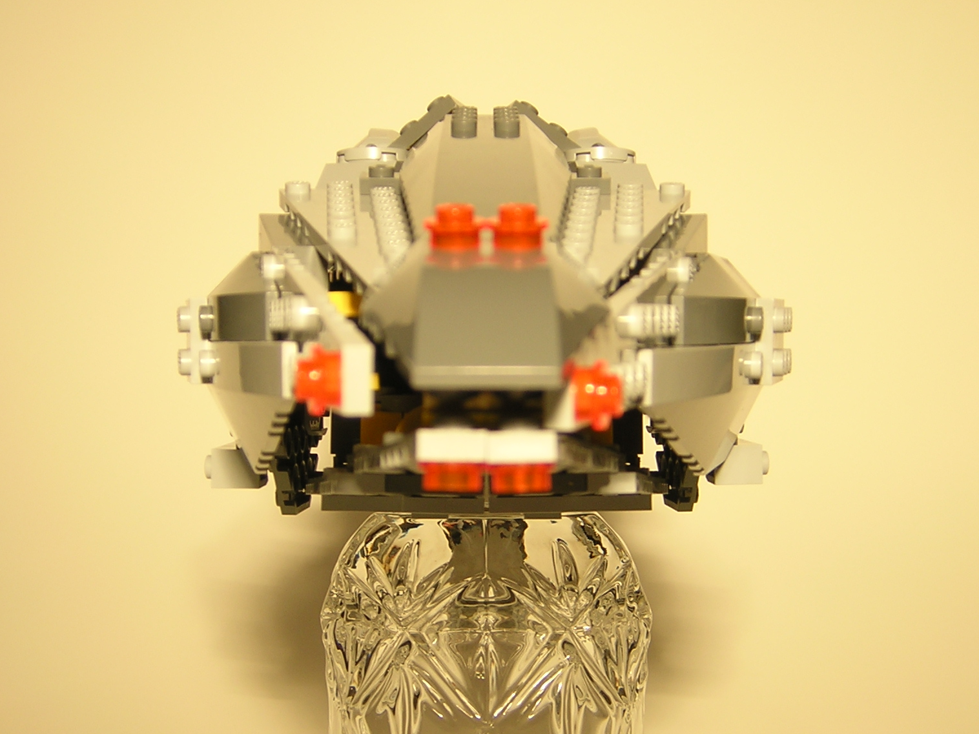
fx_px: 1612
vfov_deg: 25.7
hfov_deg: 33.8
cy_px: 363
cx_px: 477
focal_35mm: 57
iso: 100
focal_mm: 7.1
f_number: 3.2
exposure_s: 1/41.2
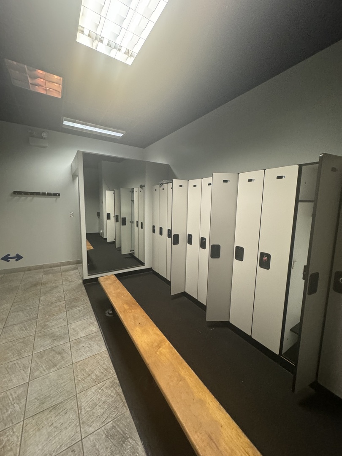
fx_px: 184
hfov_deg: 85.7
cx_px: 171
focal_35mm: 14
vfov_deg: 102.1
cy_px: 228
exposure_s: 1/60
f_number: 2.2
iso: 500
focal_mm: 2.22
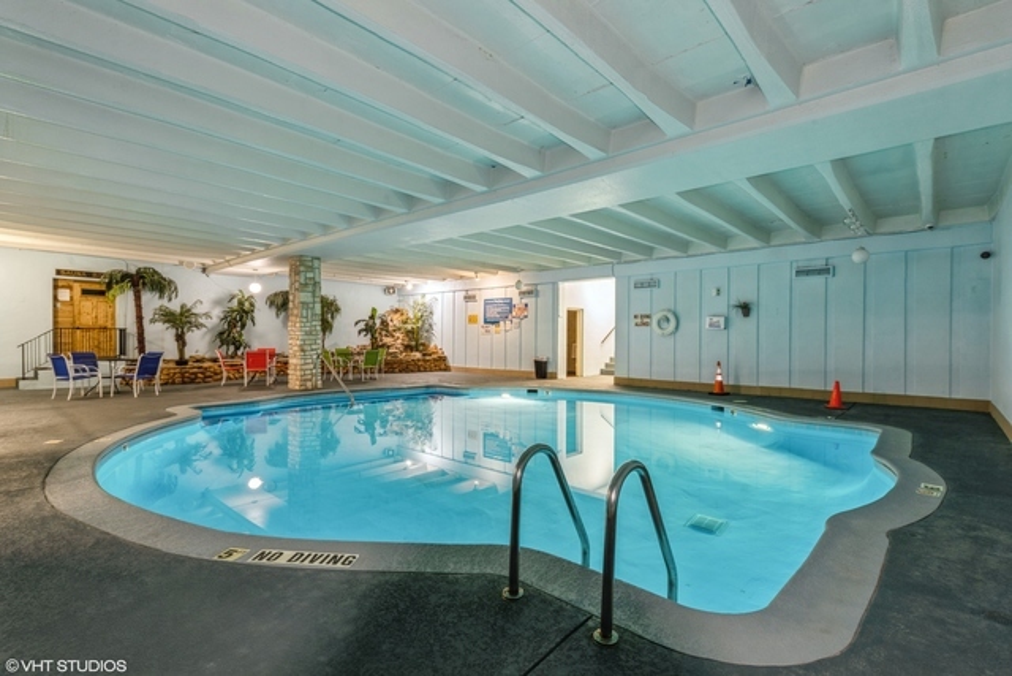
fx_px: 478
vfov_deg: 70.5
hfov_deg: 93.3
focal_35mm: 17
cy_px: 338
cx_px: 506
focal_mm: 17
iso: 100
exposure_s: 2.5
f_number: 9
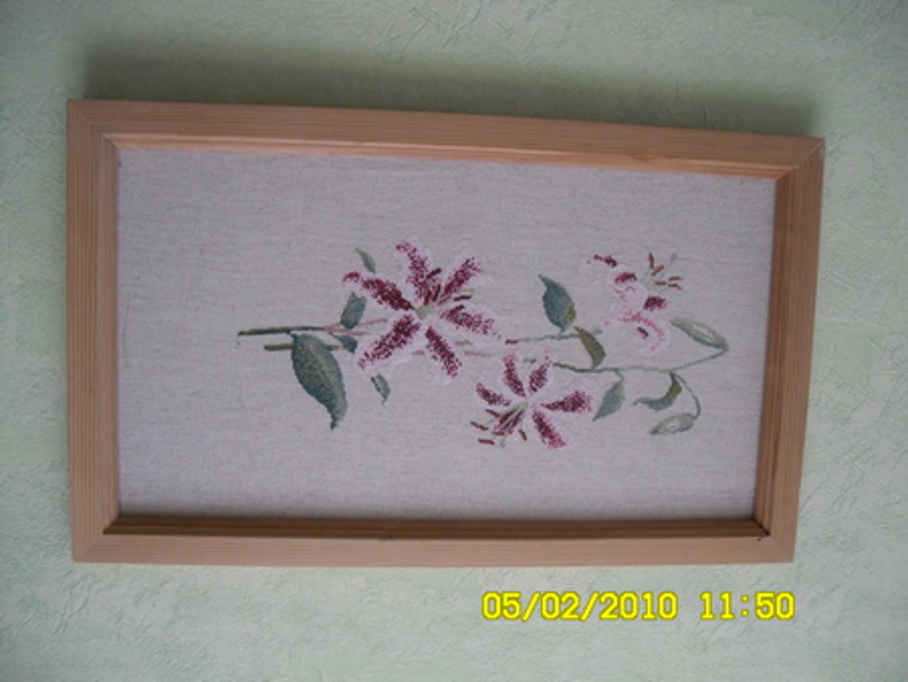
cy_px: 341
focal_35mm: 35
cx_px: 454
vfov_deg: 40.7
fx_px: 919
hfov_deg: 52.6
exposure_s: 1/45
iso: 200
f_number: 3
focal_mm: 6.3
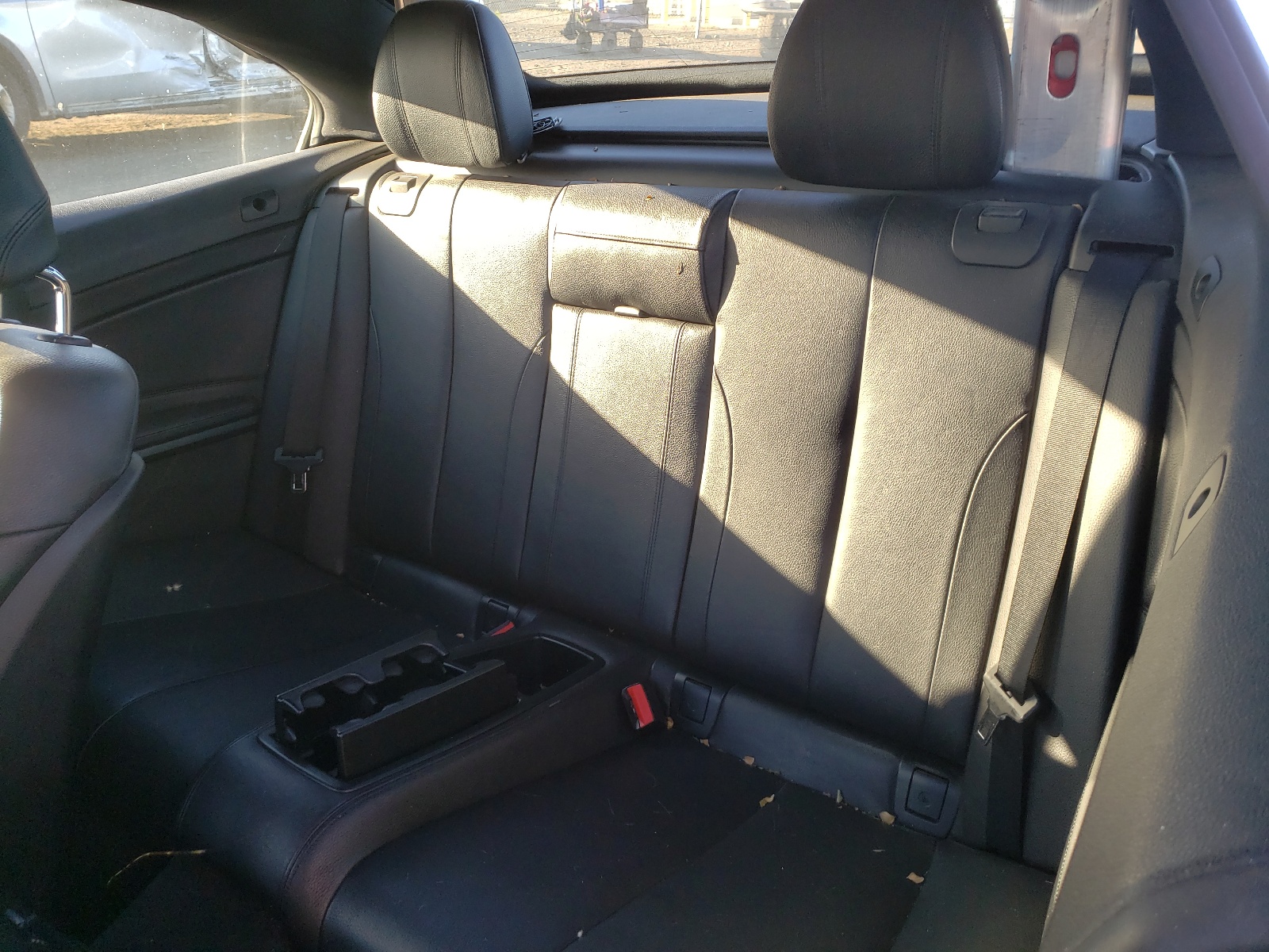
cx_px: 634
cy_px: 476
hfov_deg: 67.3
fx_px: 953
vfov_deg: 53.1
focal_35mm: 26
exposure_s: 1/179
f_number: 1.5
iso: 50
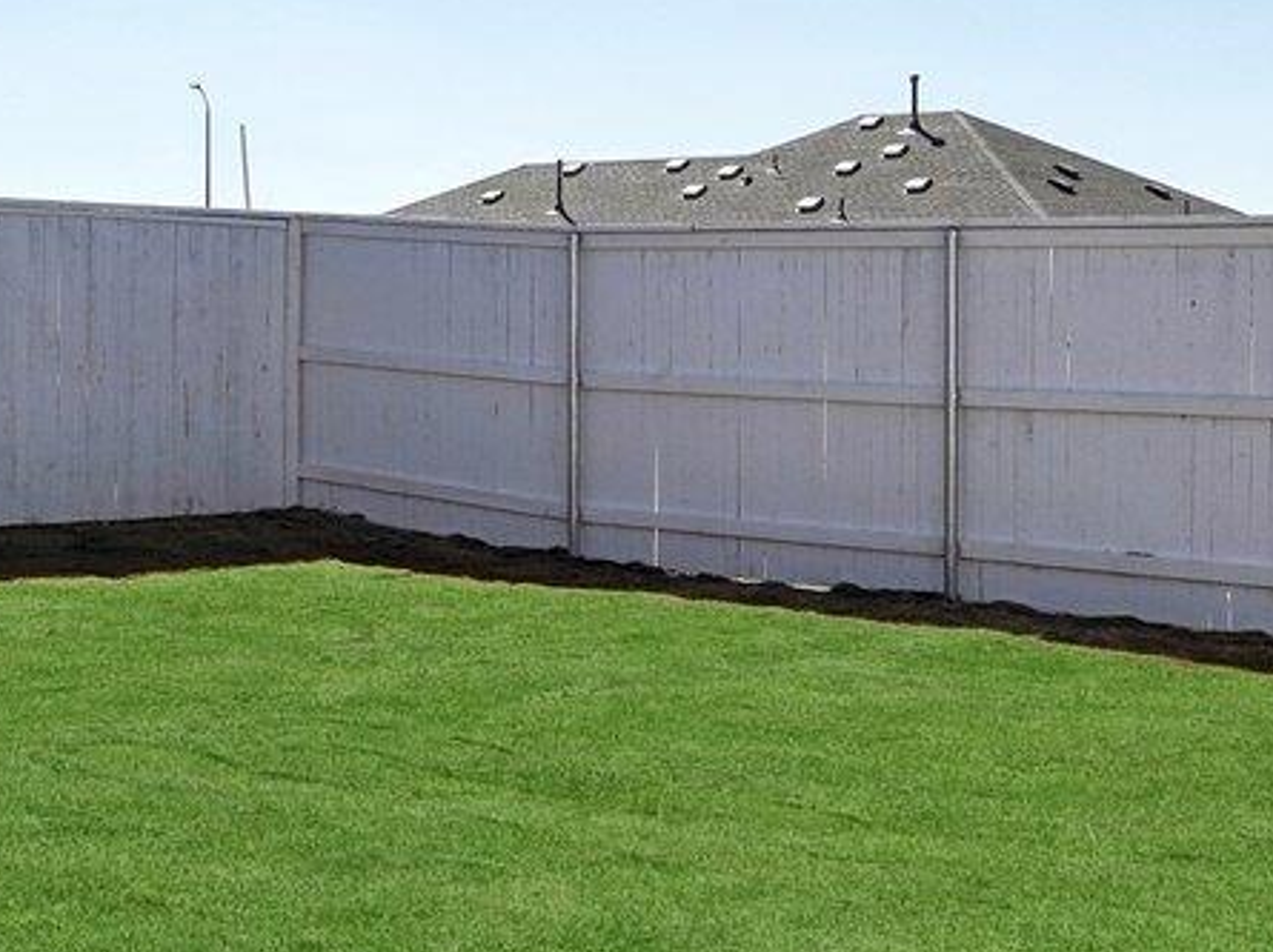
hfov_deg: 31.0
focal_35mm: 62
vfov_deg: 23.5
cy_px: 284
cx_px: 415
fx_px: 2278
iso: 400
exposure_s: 1/2000
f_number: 8
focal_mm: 14
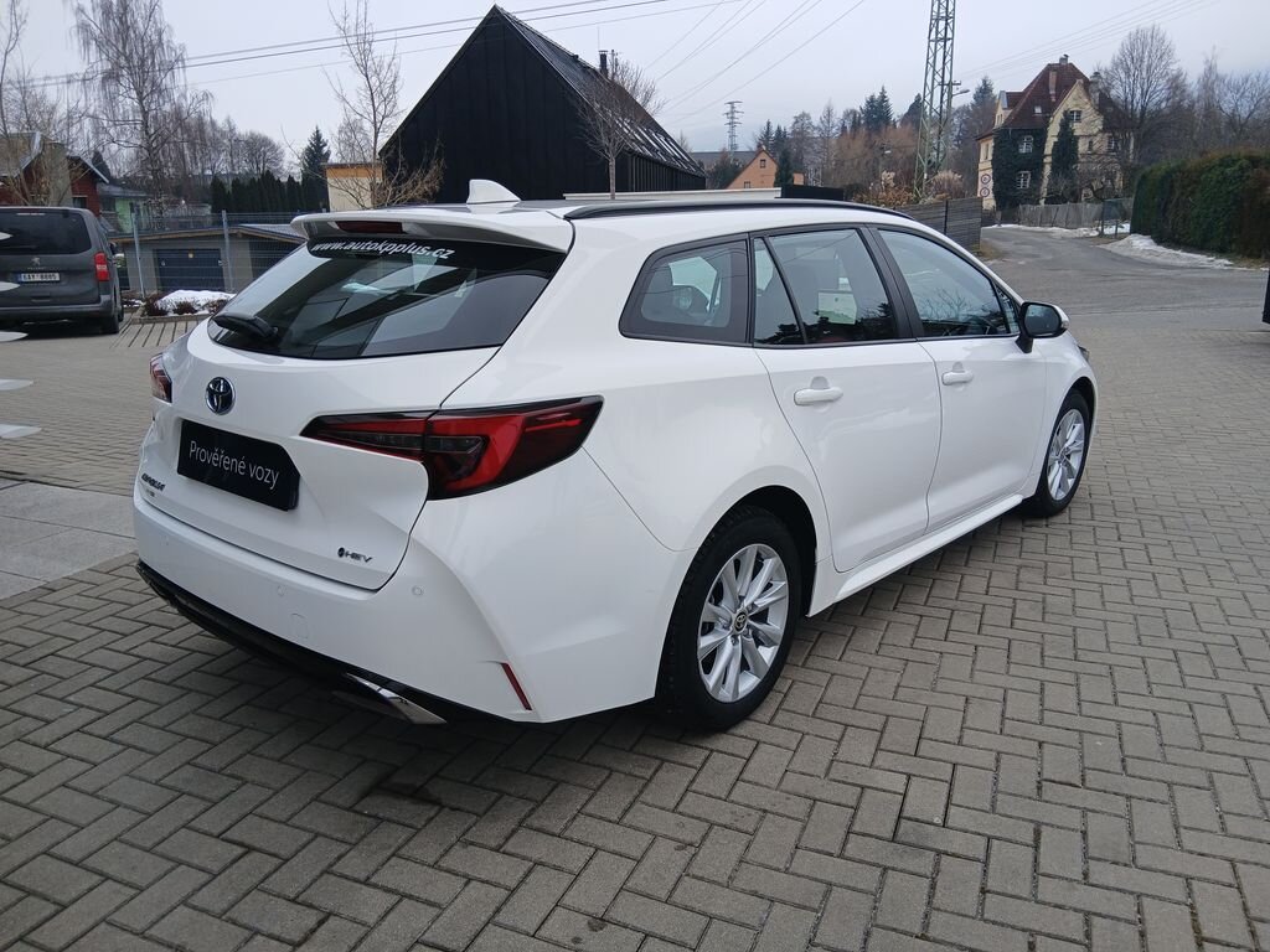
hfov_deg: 67.3
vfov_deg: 53.1
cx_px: 635
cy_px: 476
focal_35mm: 26
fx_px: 954
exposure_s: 1/100
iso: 32
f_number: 1.8
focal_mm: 3.98
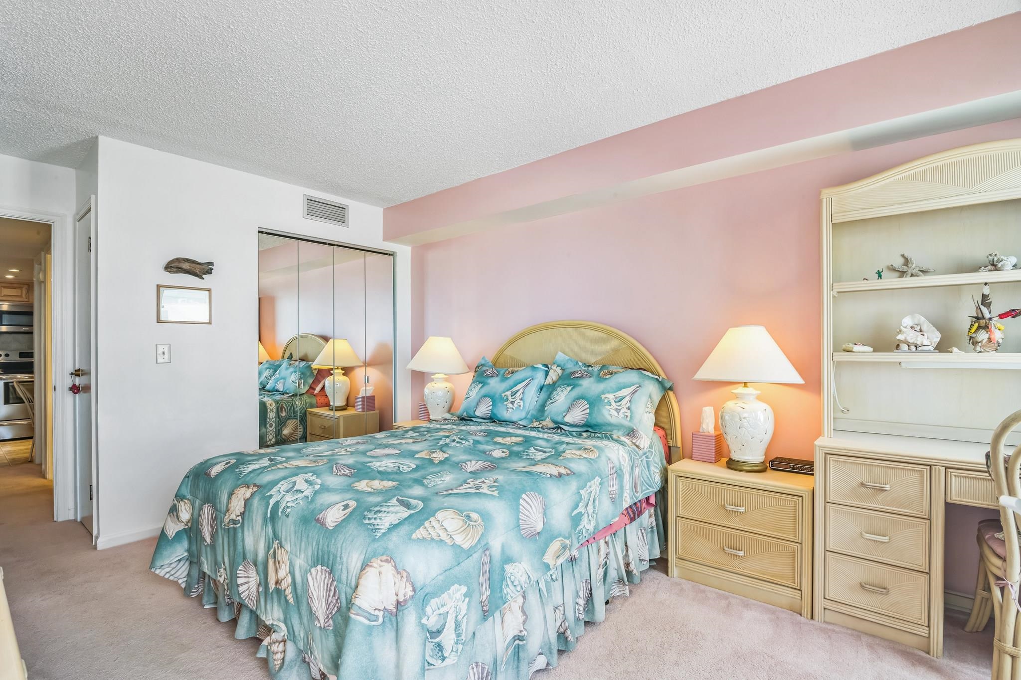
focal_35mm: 16
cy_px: 340
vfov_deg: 73.7
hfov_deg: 96.7
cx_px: 510
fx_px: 454
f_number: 16
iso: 250
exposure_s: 1/2
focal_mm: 16
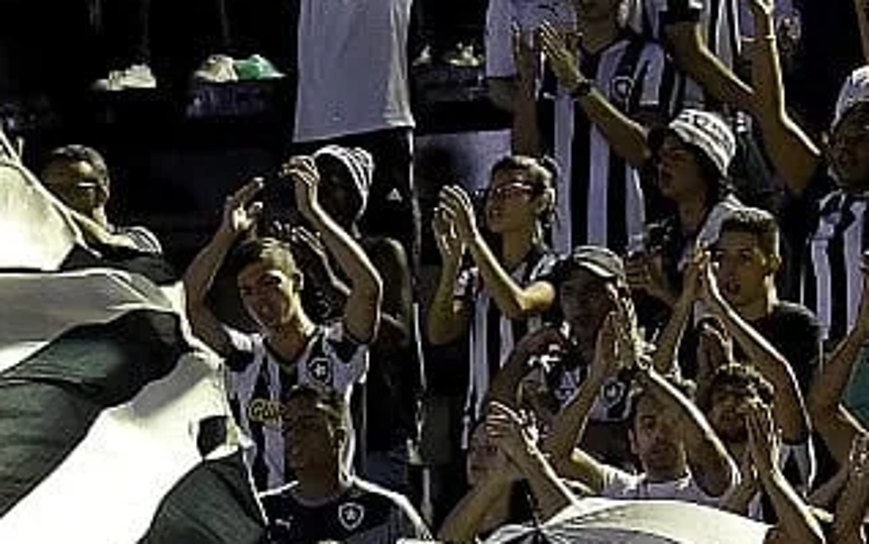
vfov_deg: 1.0
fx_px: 31083
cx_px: 434
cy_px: 727
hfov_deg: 1.6
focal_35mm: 1312
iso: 2500
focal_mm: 400
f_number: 2.8
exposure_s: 1/2000
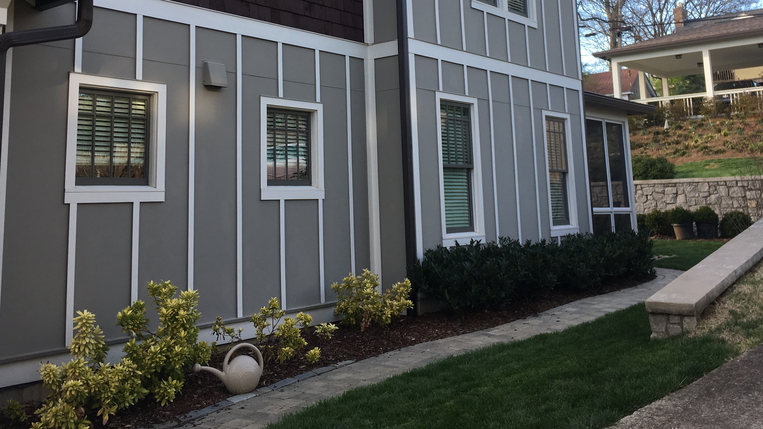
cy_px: 86
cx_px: 360
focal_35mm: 39
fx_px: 789
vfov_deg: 29.7
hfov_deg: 51.6
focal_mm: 4.15
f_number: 2.2
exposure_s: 1/189
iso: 25
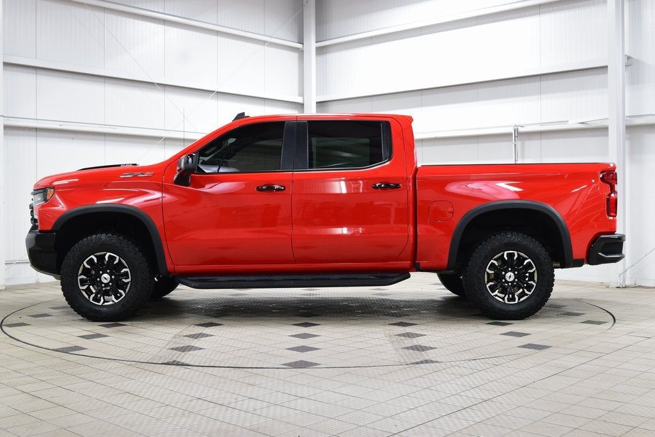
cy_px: 218
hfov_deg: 46.4
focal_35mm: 42
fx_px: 764
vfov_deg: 31.9
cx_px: 328
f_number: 6.3
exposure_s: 1/15
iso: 720
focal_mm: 28
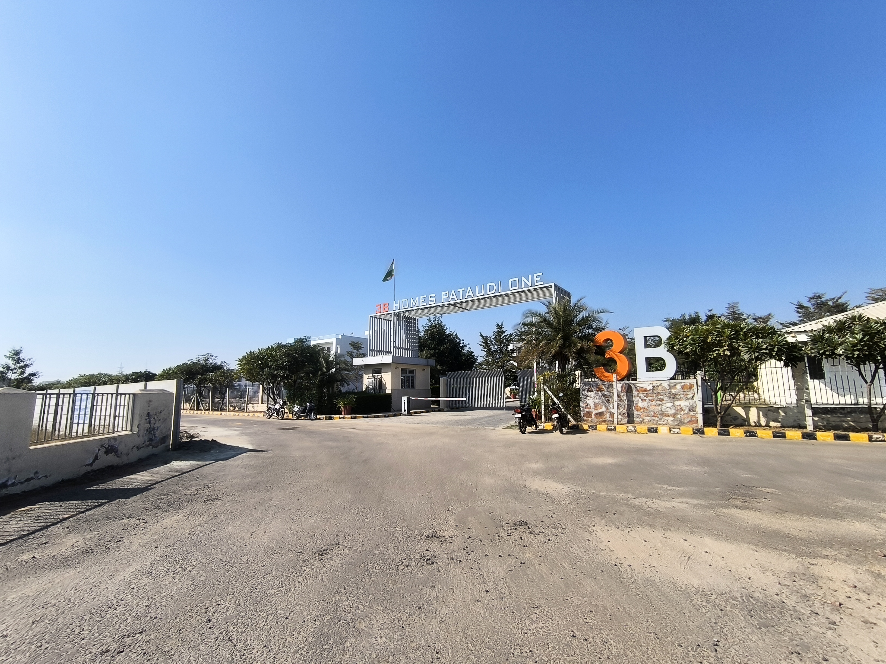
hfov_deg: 94.5
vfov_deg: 78.1
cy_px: 332
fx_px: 410
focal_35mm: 16
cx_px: 443
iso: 50
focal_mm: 1.65
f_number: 2.2
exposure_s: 1/2271
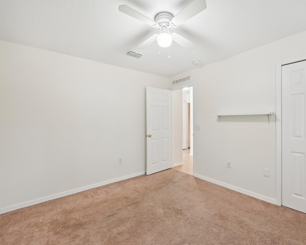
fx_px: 145
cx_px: 168
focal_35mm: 16
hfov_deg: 92.8
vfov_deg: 80.4
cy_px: 123
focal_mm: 14
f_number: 8
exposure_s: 1/13
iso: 400
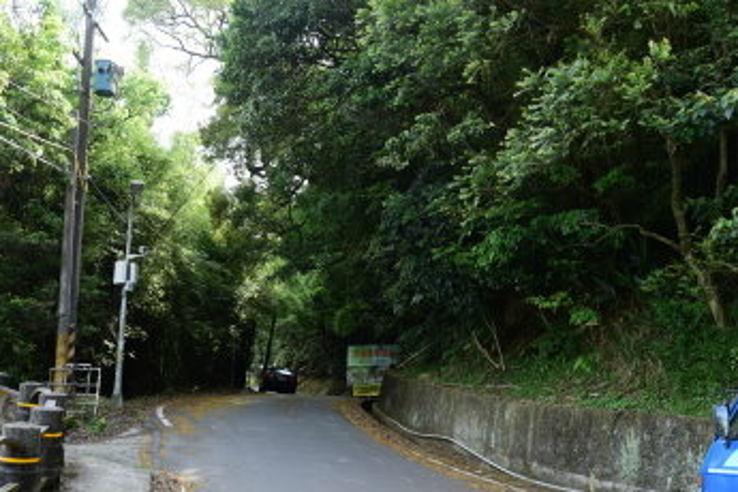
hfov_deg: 42.7
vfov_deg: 29.0
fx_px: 943
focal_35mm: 46
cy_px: 332
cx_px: 332
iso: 200
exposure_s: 1/60
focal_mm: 31
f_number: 5.6
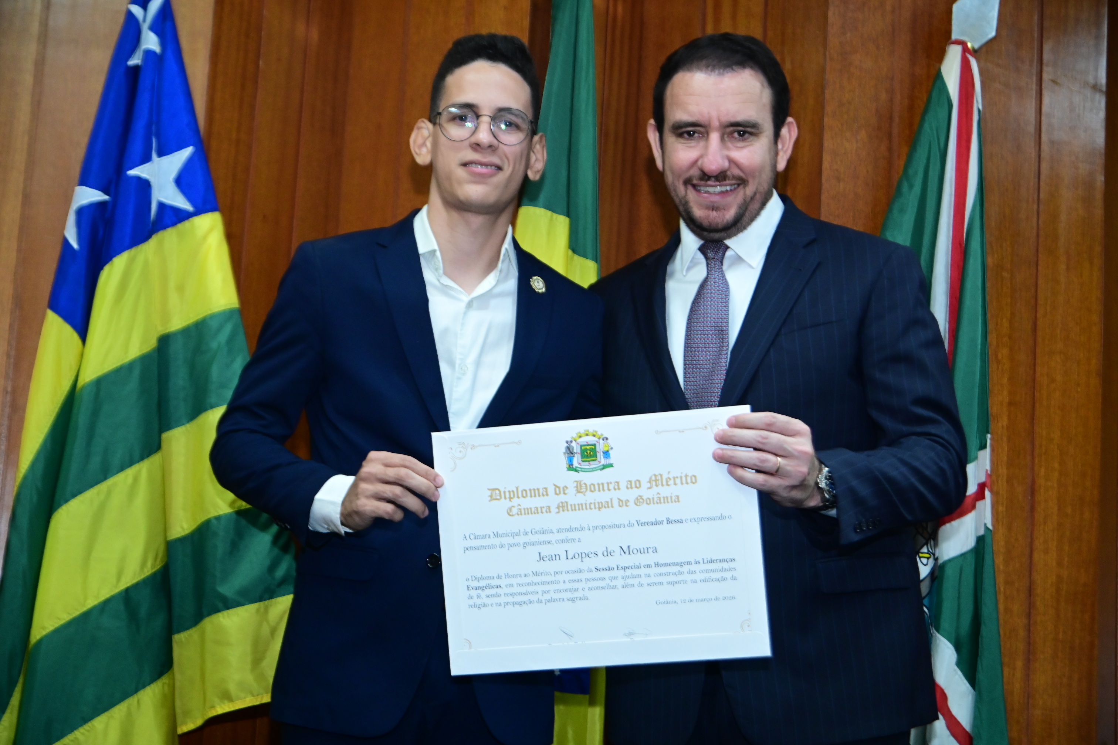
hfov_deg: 31.0
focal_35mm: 65
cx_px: 559
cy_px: 372
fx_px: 2018
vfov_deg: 20.9
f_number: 6.3
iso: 3200
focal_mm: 65
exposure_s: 1/125
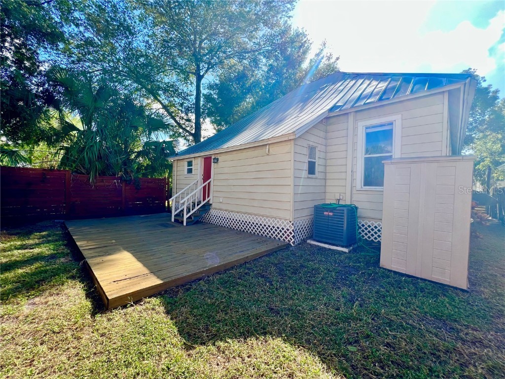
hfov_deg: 106.2
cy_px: 190
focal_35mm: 13
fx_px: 190
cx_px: 252
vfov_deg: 89.9
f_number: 1.8
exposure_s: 1/340
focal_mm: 1.57
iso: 32
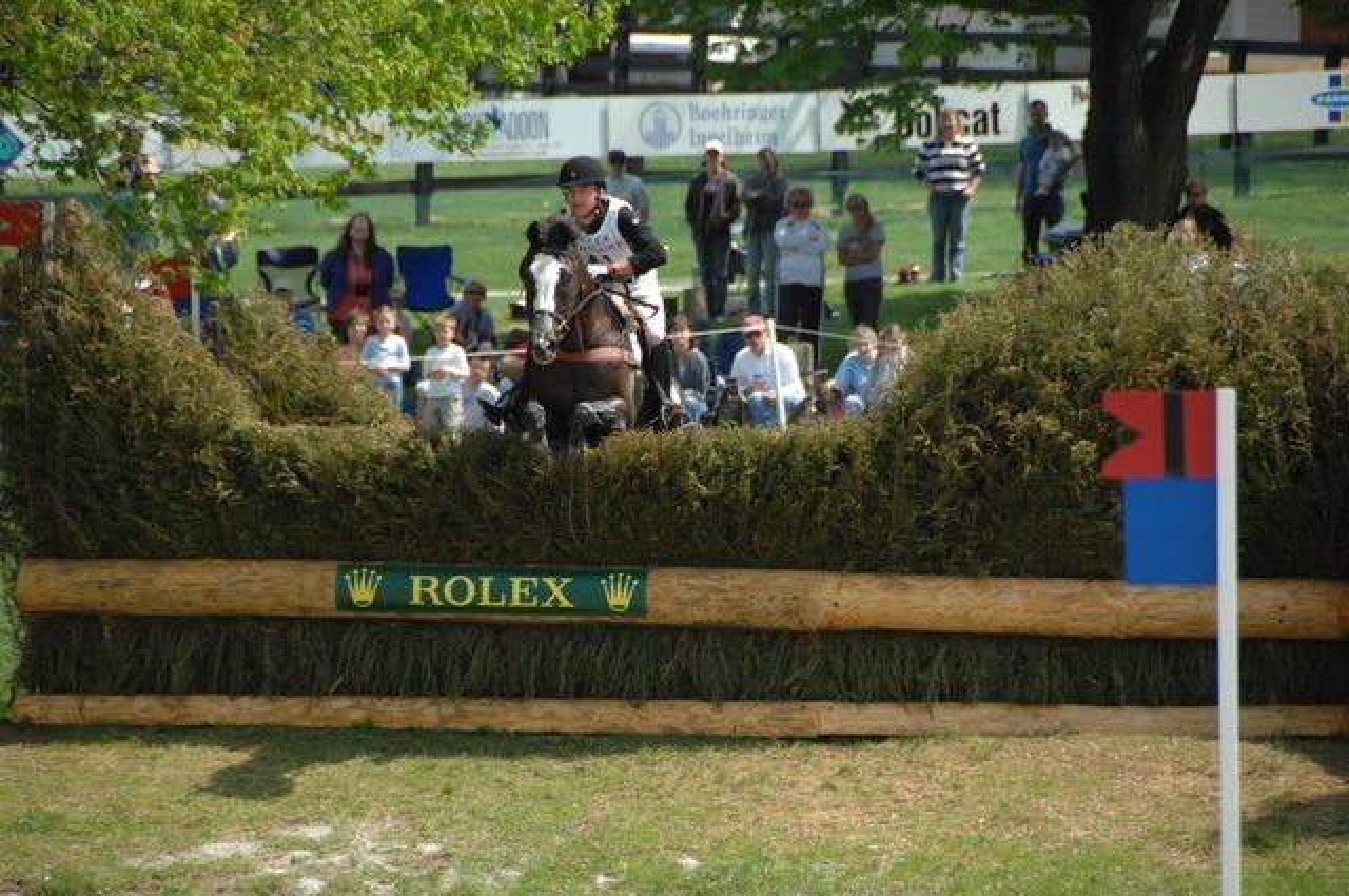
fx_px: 11227
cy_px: 448
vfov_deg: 4.6
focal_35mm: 300
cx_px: 674
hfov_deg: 6.9
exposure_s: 1/1000
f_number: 5.6
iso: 500
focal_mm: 200
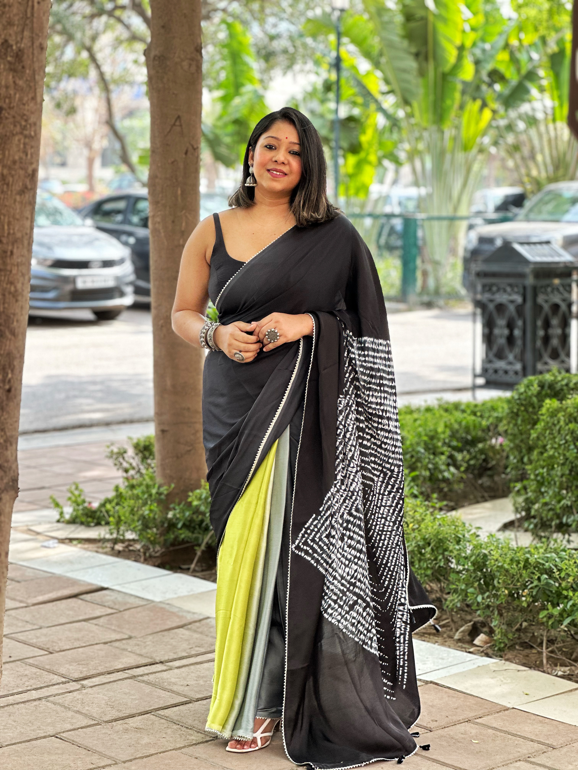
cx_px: 289
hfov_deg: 19.1
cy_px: 385
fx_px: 1714
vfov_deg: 25.3
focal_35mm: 77
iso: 80
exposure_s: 1/121
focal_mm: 9
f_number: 2.8
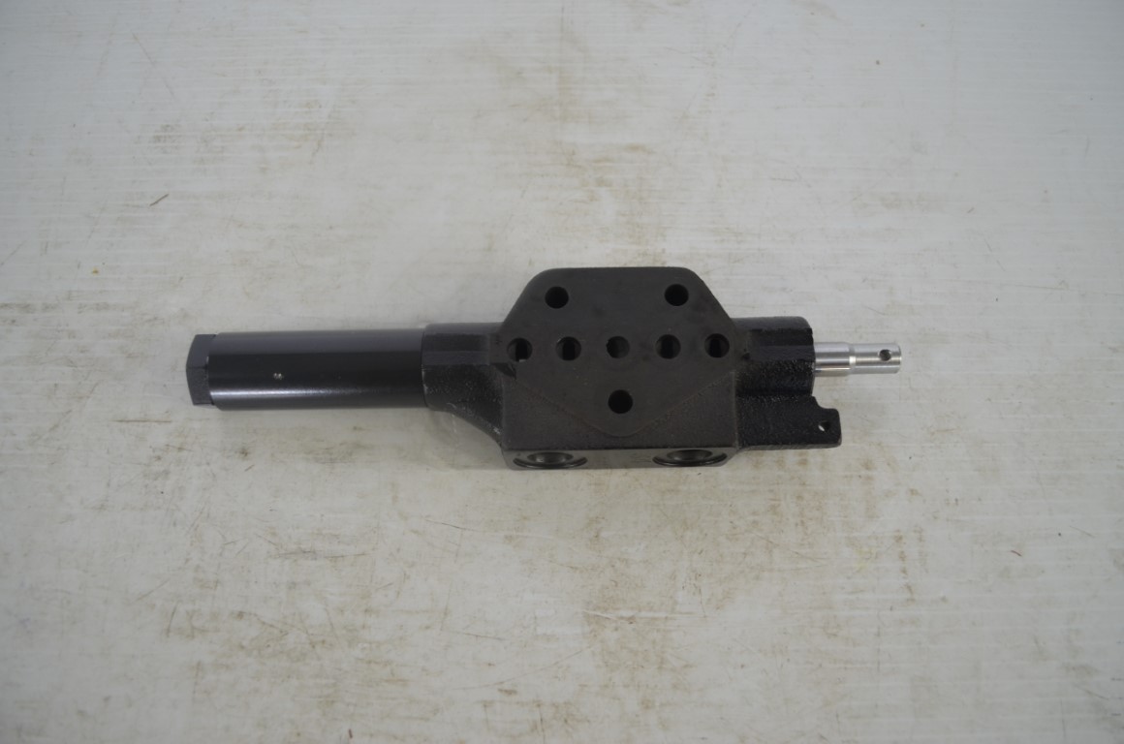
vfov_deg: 47.7
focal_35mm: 27
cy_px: 372
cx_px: 562
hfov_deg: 67.5
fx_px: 841
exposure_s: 1/60
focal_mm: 18
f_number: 4
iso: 400
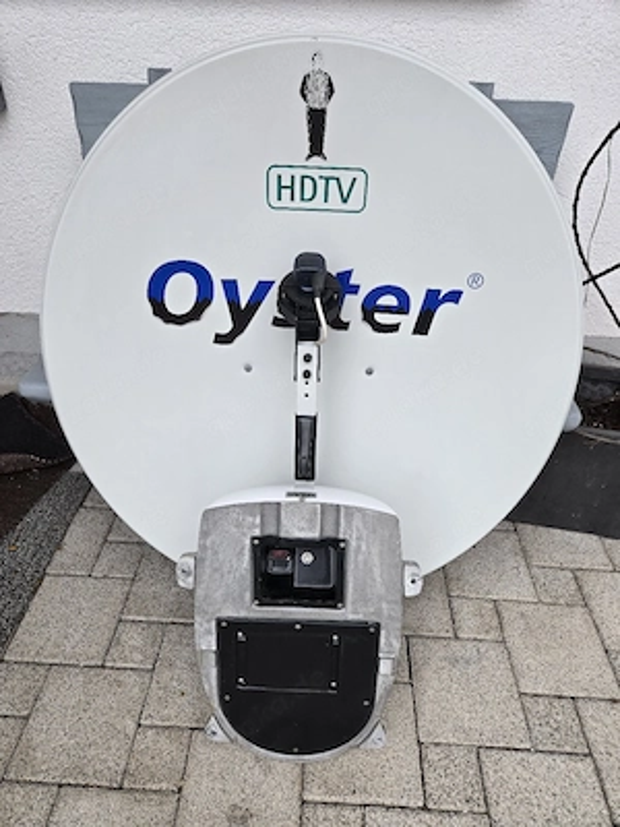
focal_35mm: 23
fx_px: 549
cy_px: 414
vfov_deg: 73.9
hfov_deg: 58.9
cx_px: 310
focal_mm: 5.4
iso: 80
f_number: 1.8
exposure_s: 1/833
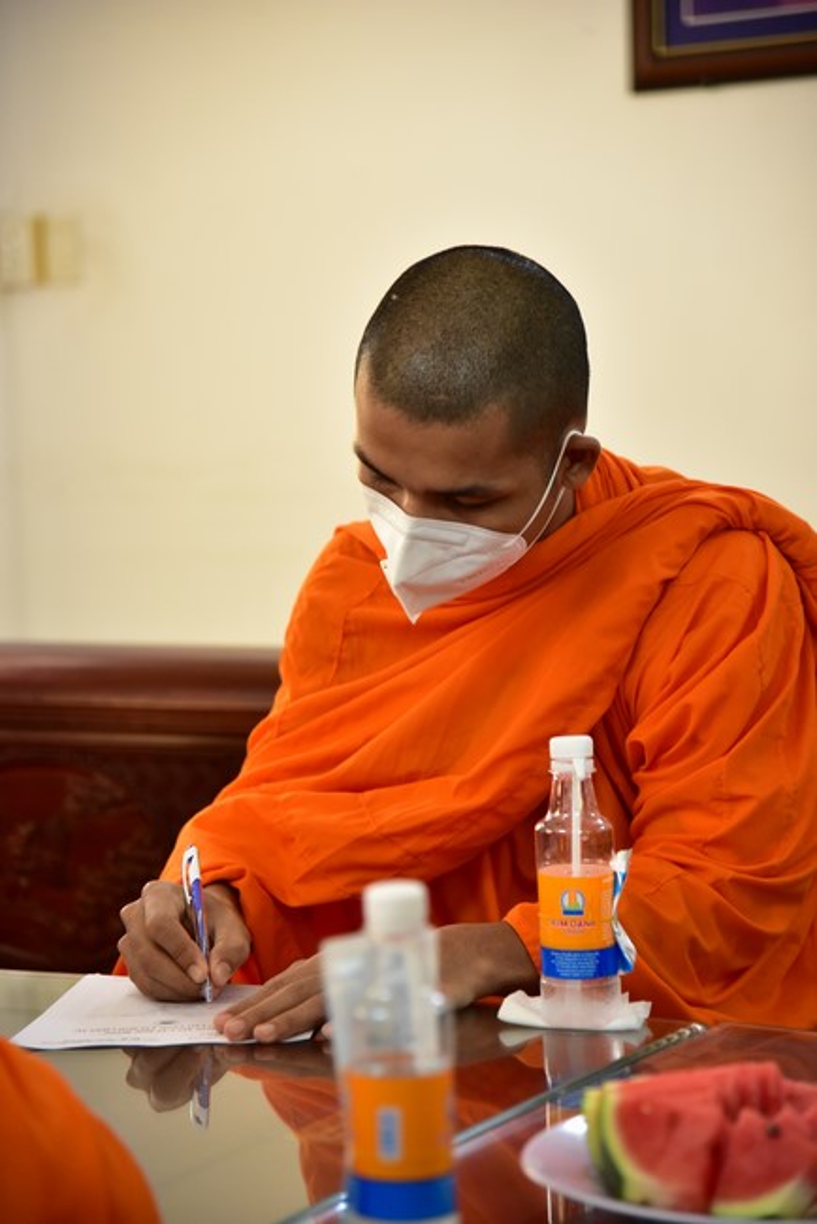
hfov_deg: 14.4
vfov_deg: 21.4
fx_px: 3230
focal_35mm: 95
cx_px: 408
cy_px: 612
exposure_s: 1/125
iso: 4000
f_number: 4
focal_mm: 95
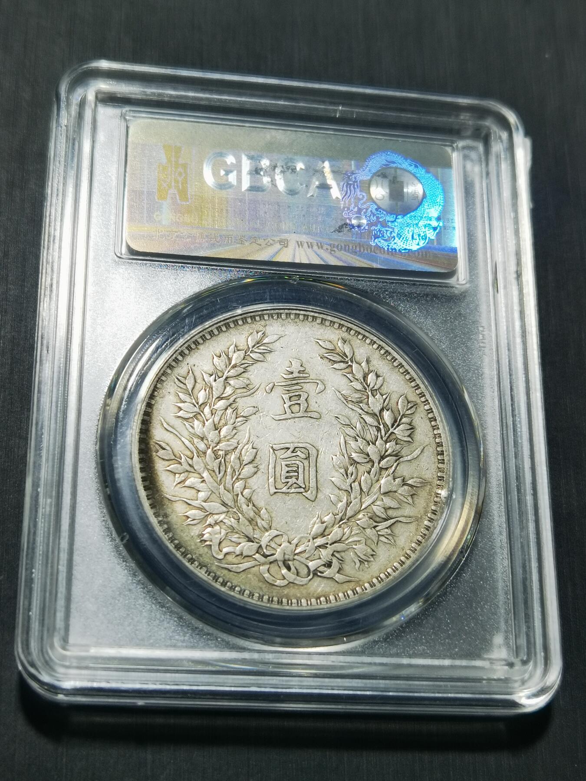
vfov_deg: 32.7
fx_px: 1332
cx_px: 293
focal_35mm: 59
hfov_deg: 24.8
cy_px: 390
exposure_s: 1/100
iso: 64
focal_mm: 6.67
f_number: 1.9
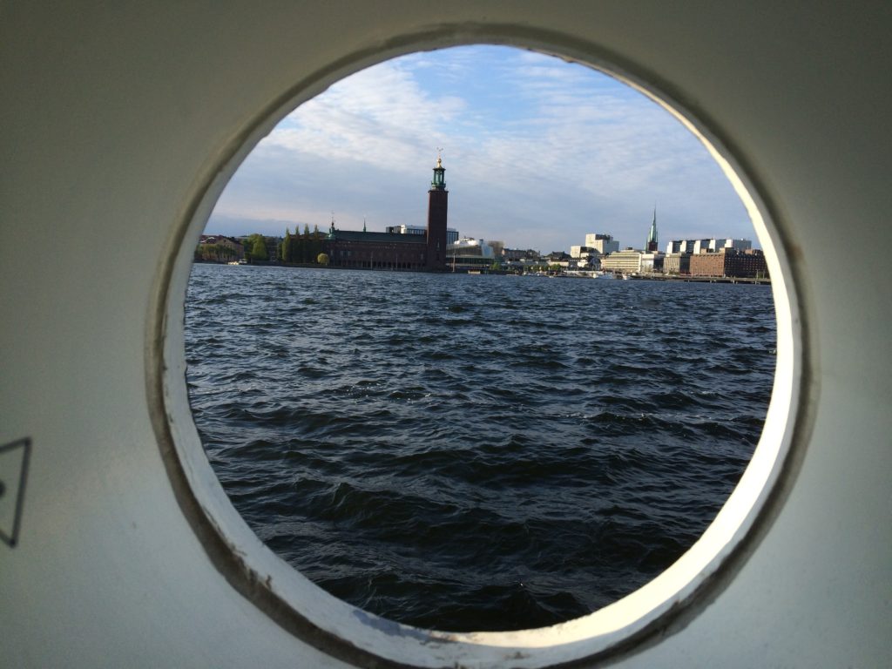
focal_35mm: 29
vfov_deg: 48.2
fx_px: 747
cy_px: 334
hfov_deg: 61.7
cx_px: 446
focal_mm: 4.15
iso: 32
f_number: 2.2
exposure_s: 1/1244
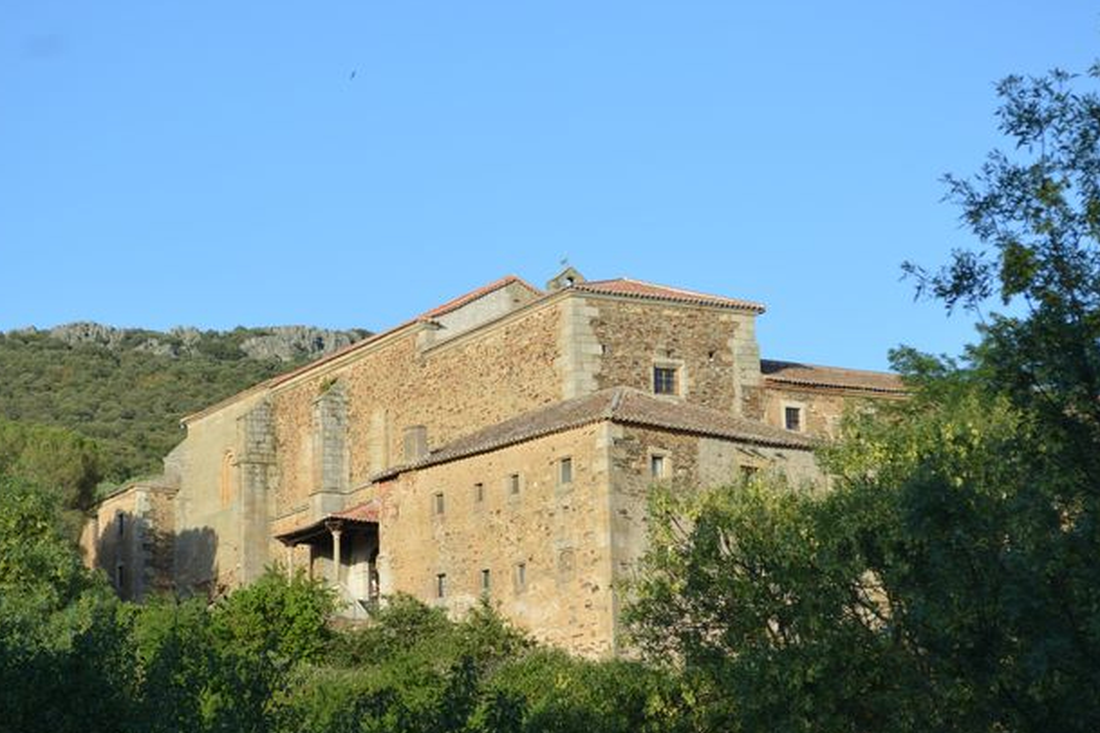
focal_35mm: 102
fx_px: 3105
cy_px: 356
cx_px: 480
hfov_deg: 20.1
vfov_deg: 13.5
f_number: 6.3
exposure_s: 1/160
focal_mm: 55
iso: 100
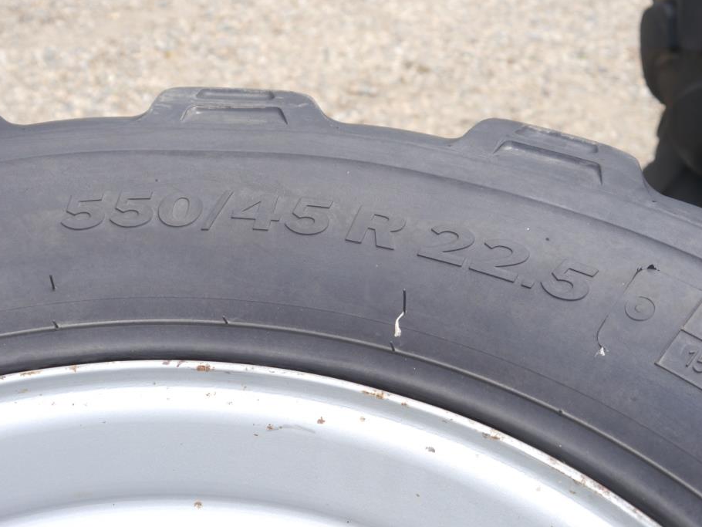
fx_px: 1095
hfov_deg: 35.5
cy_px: 257
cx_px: 327
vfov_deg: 27.0
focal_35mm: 54
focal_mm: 24
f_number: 5
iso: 160
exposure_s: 1/160
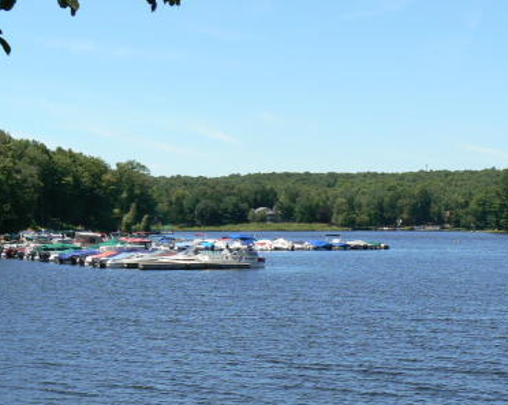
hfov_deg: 24.2
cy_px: 273
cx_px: 264
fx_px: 1187
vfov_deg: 19.3
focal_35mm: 79
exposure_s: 1/400
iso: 80
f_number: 5.6
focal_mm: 7.9
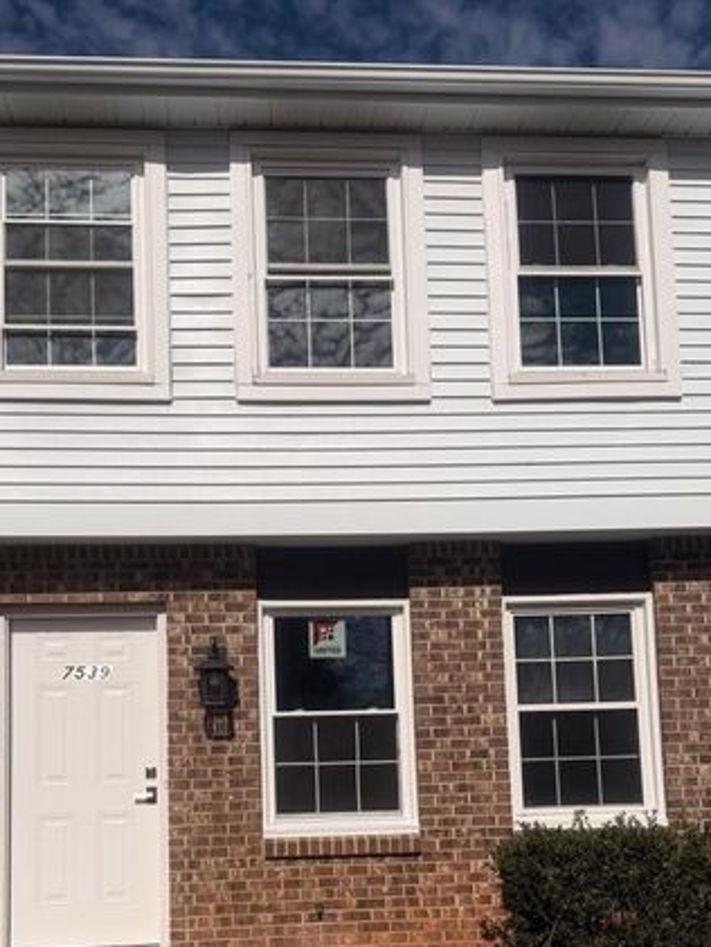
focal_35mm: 38
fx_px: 1040
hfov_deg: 37.7
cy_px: 696
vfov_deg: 47.4
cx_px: 306
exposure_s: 1/22727
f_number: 1.78
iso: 80
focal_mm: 6.76
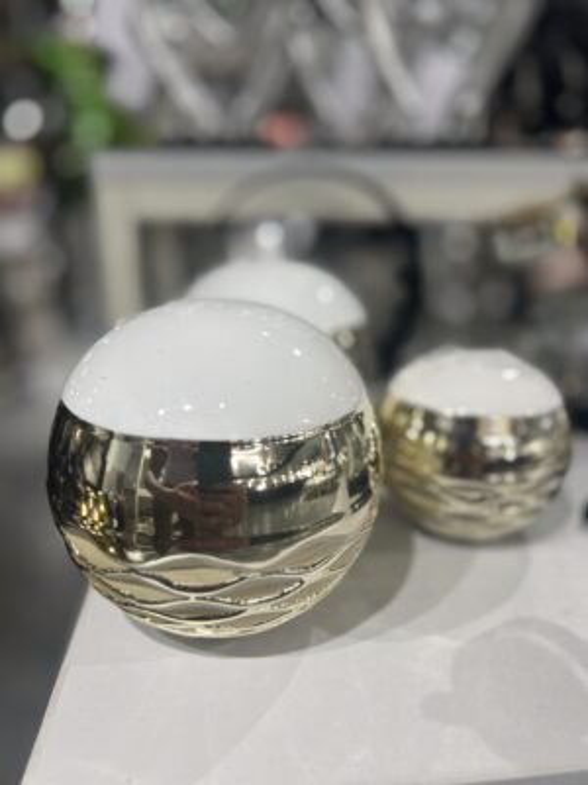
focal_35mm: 26
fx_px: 589
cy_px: 392
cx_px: 294
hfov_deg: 53.1
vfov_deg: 67.3
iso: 100
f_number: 1.5
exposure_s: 1/100
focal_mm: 5.7
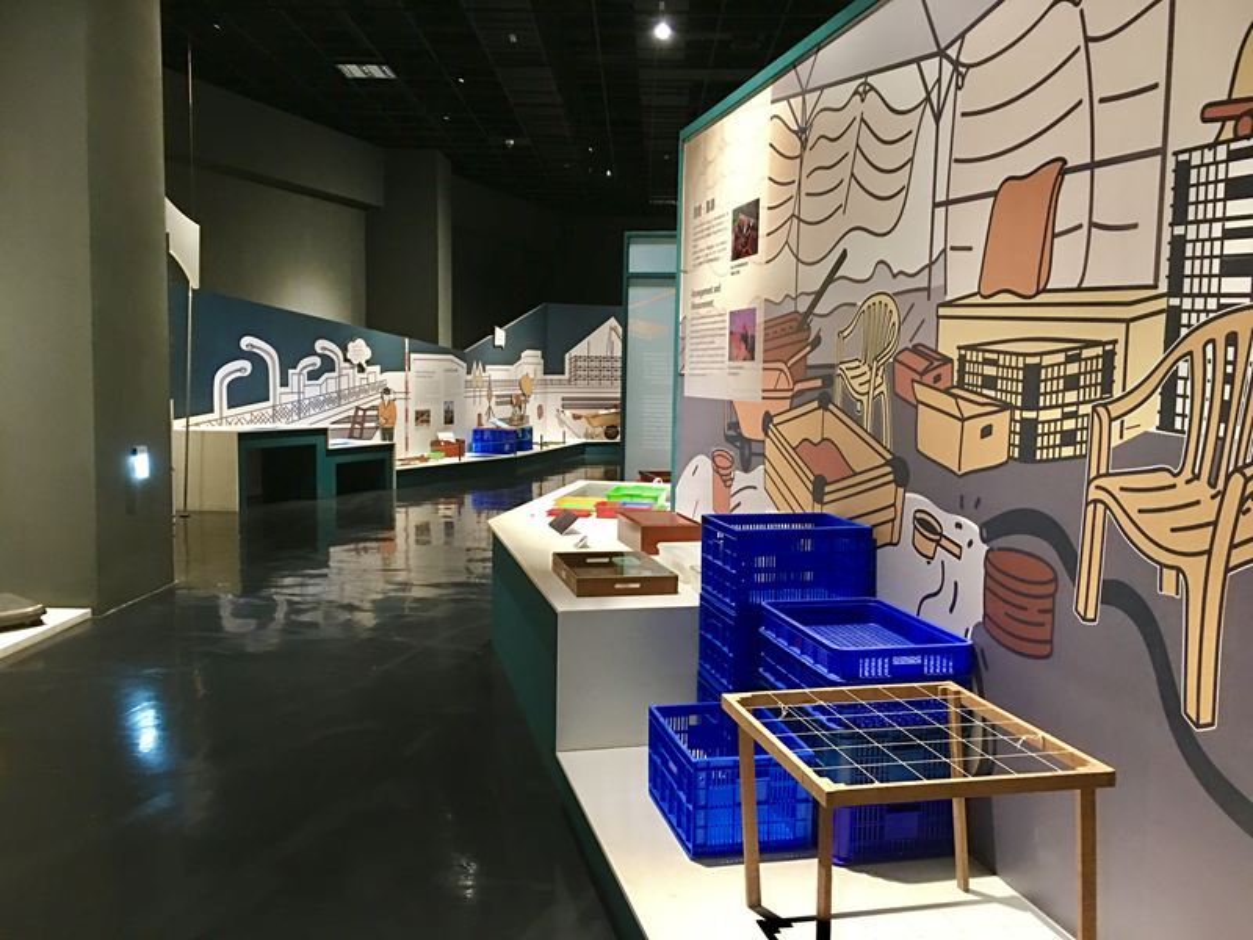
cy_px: 470
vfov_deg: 48.2
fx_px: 1050
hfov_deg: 61.7
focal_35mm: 29
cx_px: 626
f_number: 2.2
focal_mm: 4.15
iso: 50
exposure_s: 1/4
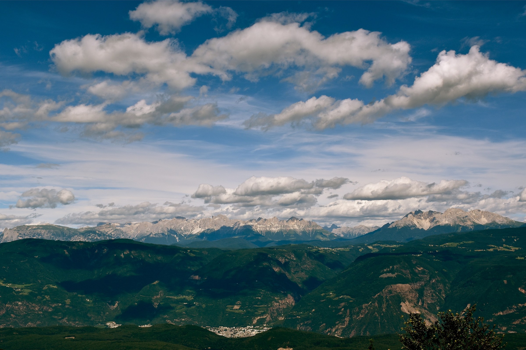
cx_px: 263
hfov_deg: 41.1
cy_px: 175
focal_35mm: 48
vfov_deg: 28.1
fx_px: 701
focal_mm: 32
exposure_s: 1/500
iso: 200
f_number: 11
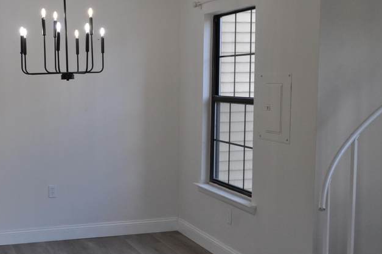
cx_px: 88
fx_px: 583
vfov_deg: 24.6
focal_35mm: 55
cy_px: 132
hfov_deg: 35.4
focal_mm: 18
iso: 400
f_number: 5.6
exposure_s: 1/100
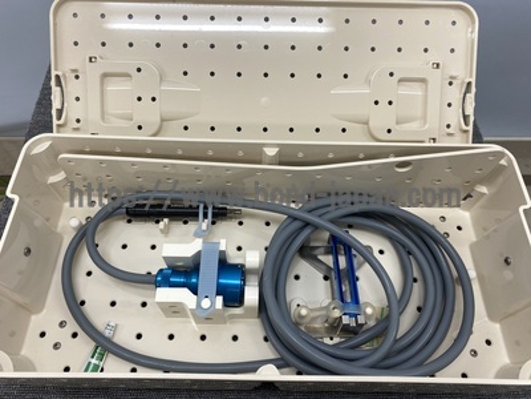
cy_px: 200
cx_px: 266
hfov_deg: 67.3
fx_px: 399
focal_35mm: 26
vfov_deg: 53.1
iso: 40
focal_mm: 4.25
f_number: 1.8
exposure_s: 1/120
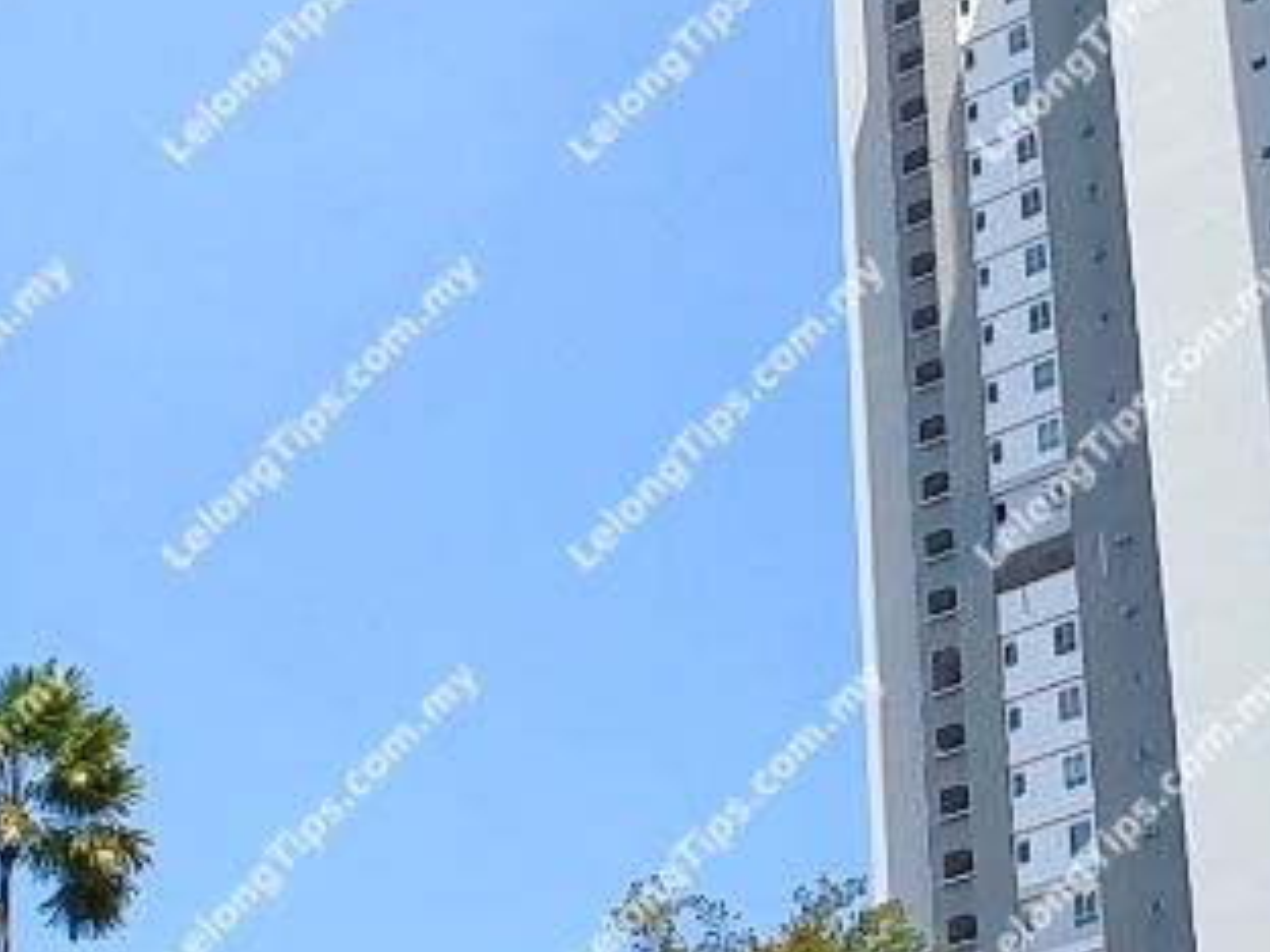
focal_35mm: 66
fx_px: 2421
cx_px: 702
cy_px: 547
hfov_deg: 29.4
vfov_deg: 22.2
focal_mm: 1.65
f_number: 2.2
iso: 50
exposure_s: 1/873
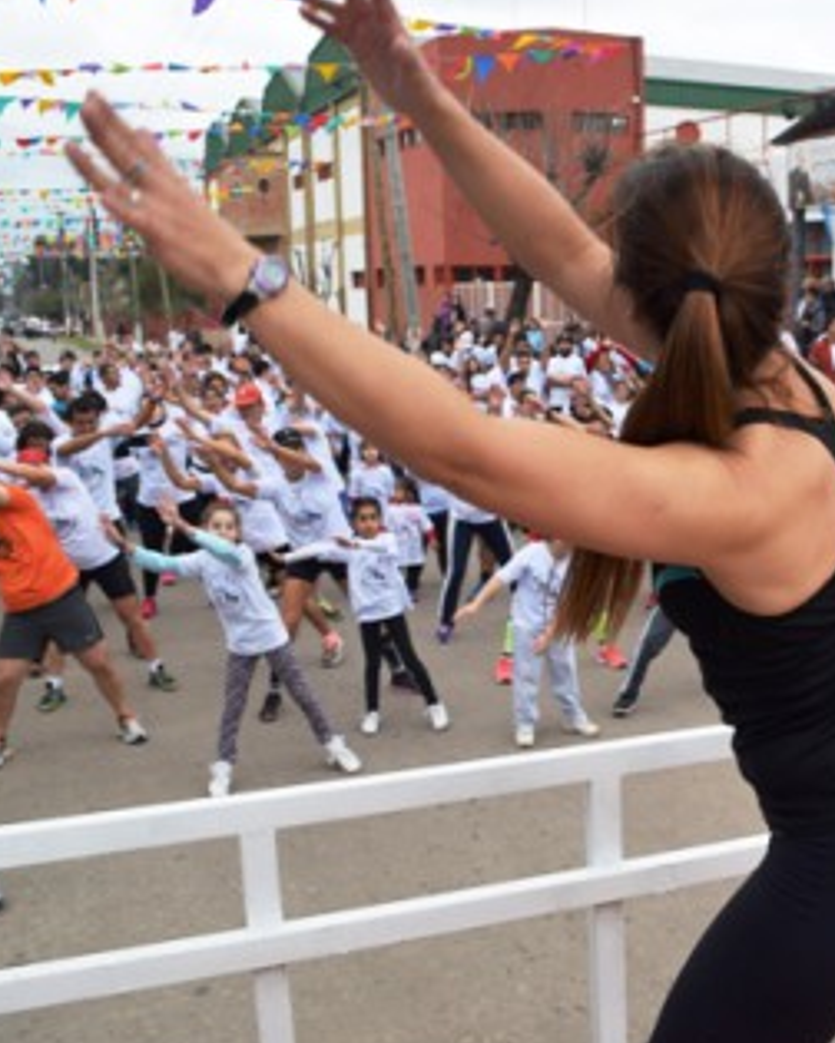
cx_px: 769
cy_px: 533
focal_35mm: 41
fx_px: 1267
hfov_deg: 34.3
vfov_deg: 44.8
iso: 280
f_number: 8
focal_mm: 18
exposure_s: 1/250
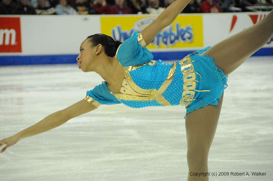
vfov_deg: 6.1
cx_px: 136
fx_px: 1704
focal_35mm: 225
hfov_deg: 9.2
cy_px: 90
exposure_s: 1/800
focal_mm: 150
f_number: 5.6
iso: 3200
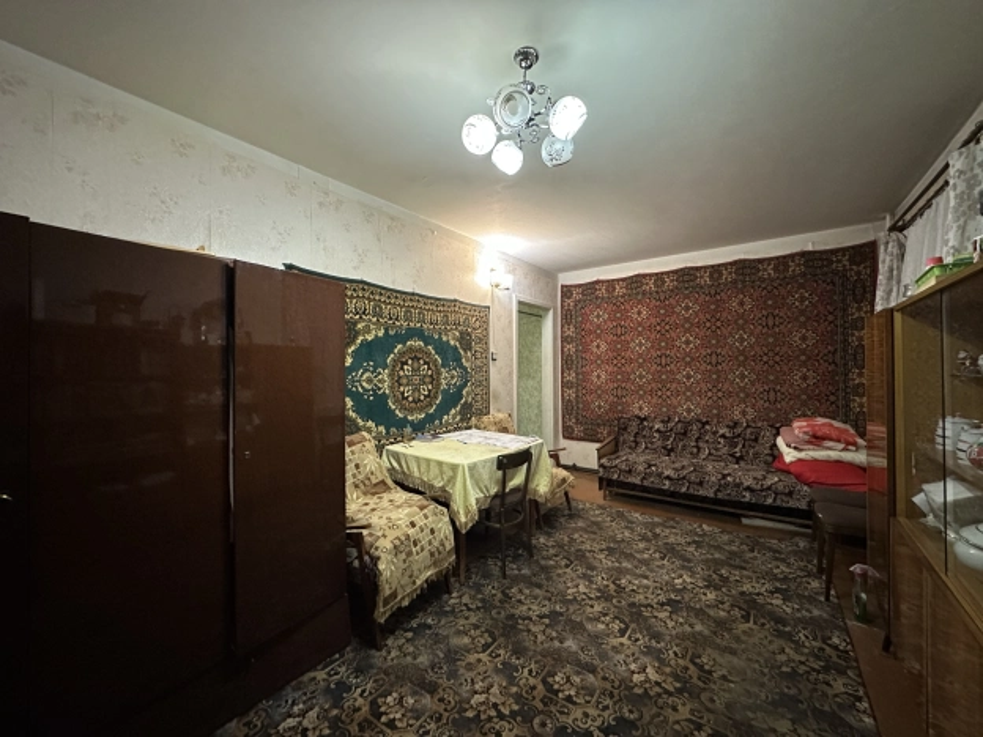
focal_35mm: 14
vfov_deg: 85.7
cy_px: 368
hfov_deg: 102.1
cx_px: 492
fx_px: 398
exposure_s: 1/50
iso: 800
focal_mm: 2.22
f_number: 2.2
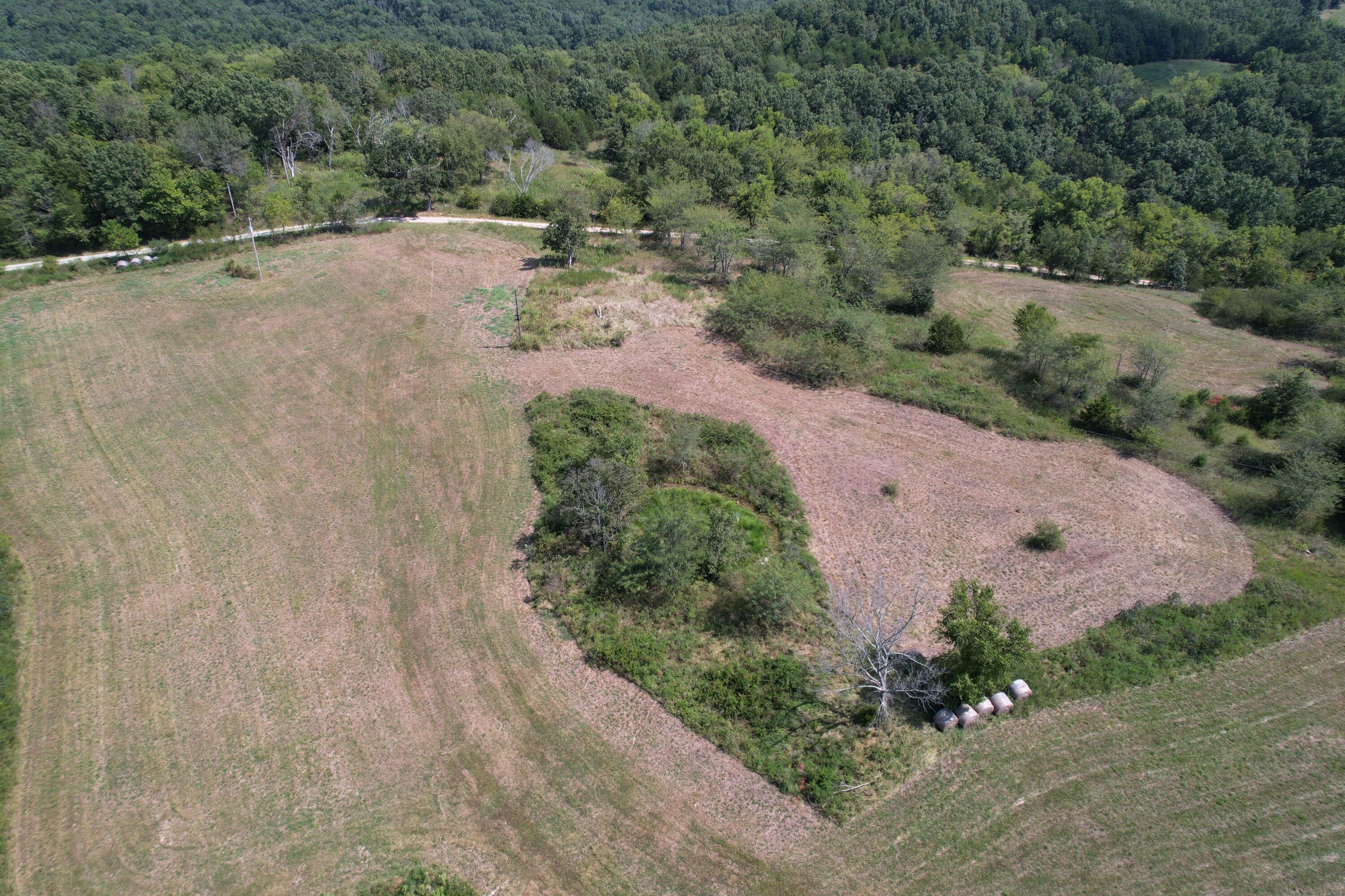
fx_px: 822
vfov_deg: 57.2
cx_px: 672
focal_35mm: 22
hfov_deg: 78.6
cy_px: 448
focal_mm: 8.38
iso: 100
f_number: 2.8
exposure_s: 1/1250
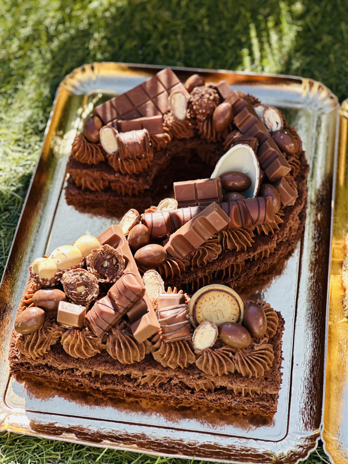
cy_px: 232
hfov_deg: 19.1
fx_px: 1032
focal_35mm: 77
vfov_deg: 25.3
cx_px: 174
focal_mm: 9
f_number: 2.8
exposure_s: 1/144
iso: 25
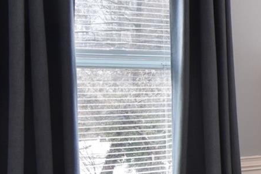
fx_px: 546
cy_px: 90
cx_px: 505
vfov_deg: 18.1
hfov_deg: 18.7
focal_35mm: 75
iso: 640
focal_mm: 11
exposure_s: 1/25
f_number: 8
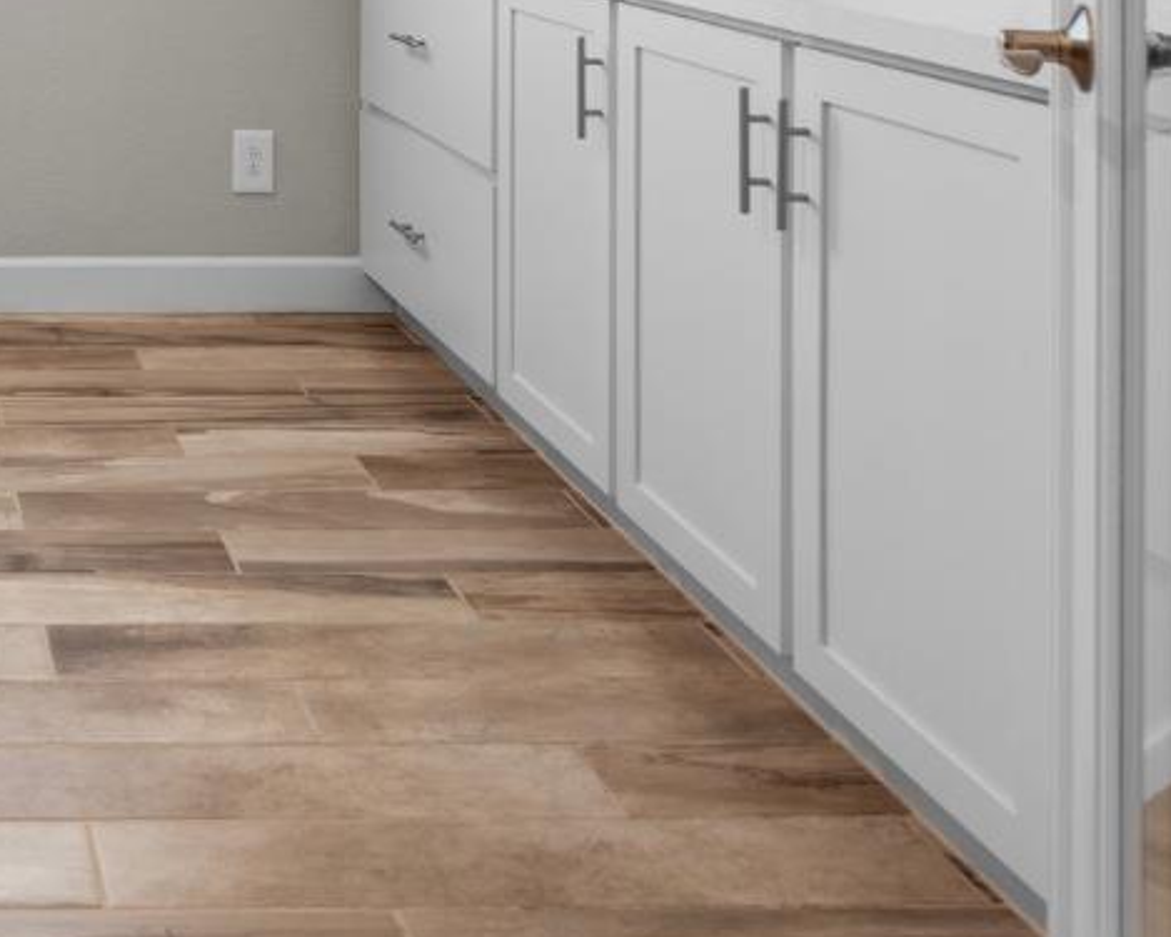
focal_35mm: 48
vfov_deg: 27.7
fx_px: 1663
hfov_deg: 33.4
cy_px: -181
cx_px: -140
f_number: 8
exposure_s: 1/5
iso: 400
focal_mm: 16
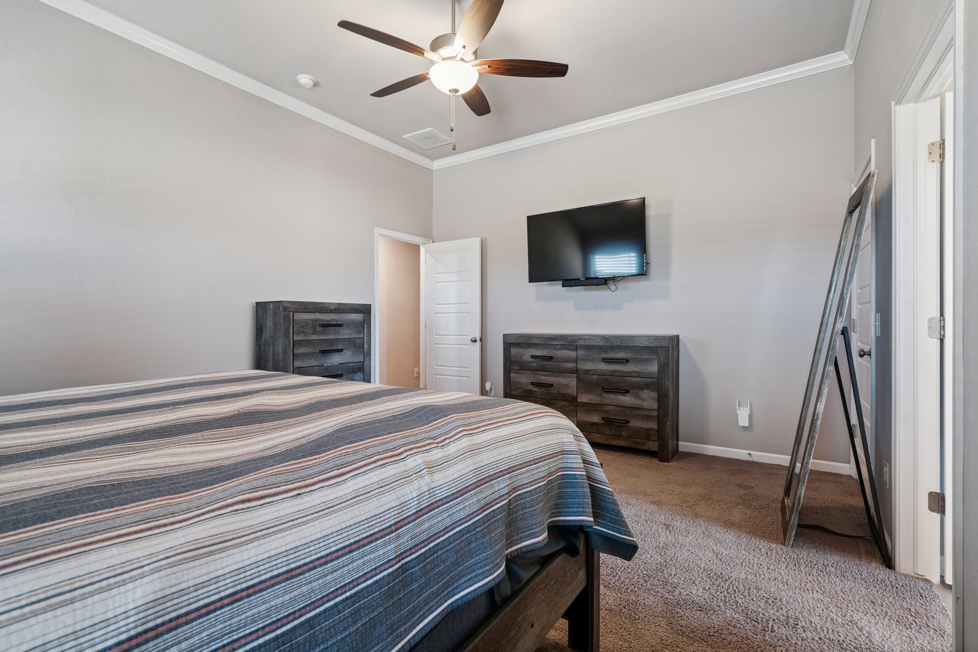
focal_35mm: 16
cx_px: 489
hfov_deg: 96.7
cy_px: 326
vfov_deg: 73.8
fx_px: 435
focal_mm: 16
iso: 200
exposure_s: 1/5
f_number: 7.1
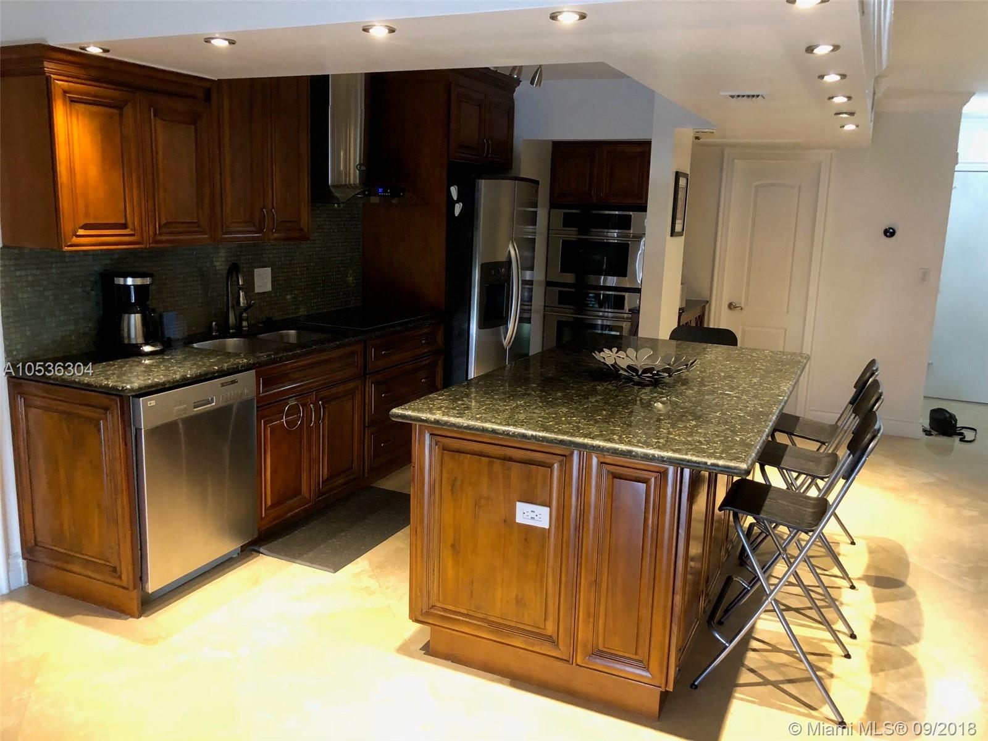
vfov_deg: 49.7
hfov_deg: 63.4
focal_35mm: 28
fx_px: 799
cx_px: 494
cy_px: 370
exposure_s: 1/15
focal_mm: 4
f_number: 1.8
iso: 100
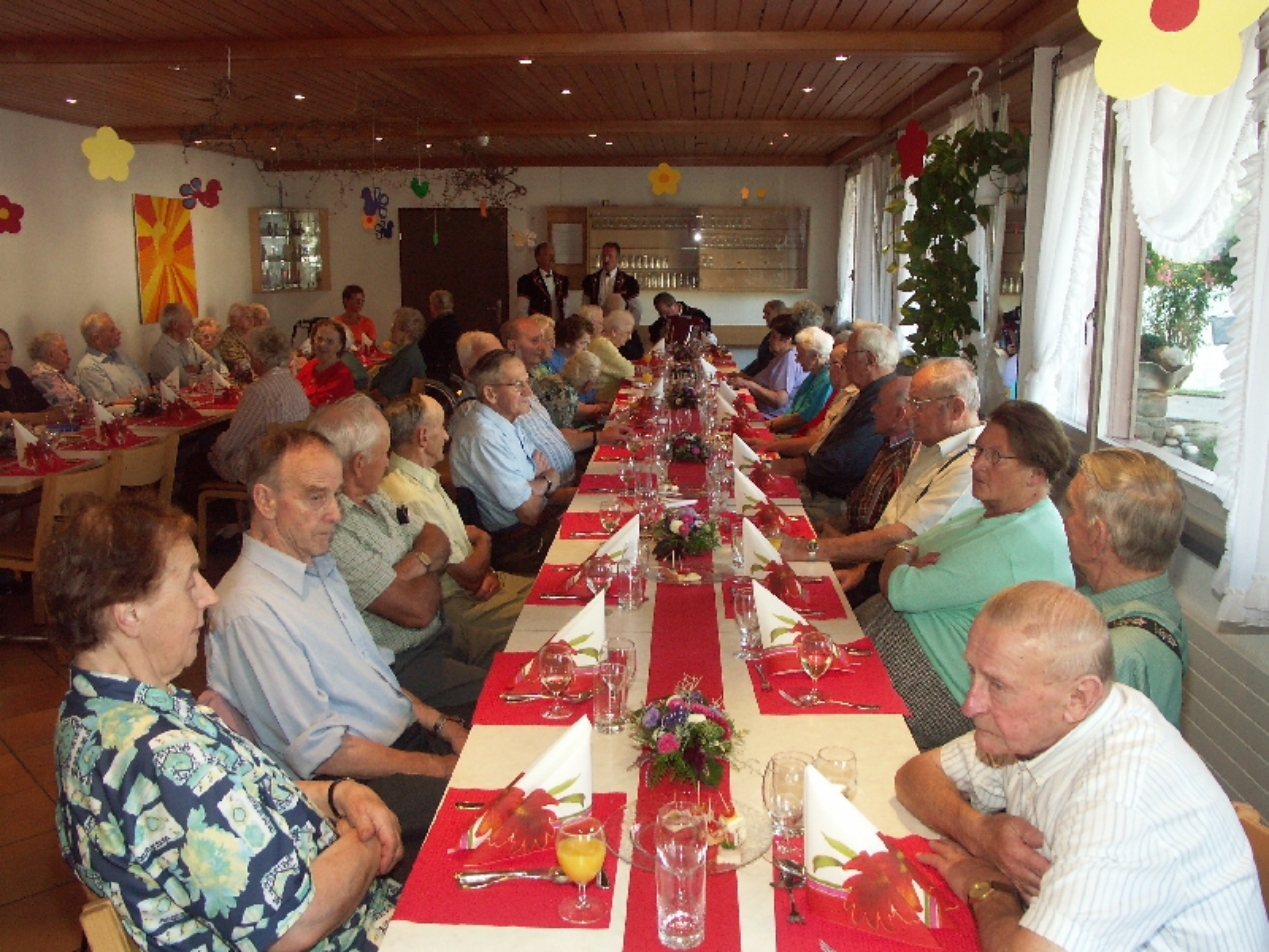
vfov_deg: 46.8
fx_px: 1100
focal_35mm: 30
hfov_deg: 60.0
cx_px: 634
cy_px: 476
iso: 200
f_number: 2.8
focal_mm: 7.87
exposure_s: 1/80
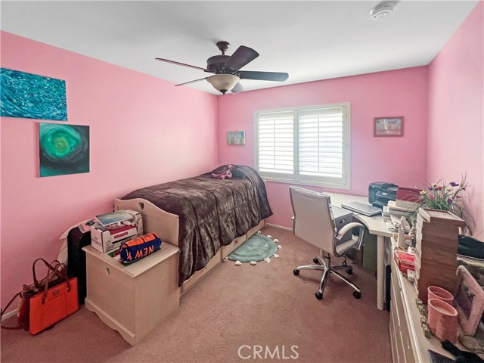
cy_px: 182
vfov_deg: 89.9
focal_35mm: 13
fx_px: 182
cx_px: 242
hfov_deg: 106.2
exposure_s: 1/99
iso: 64
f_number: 1.8
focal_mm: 1.57
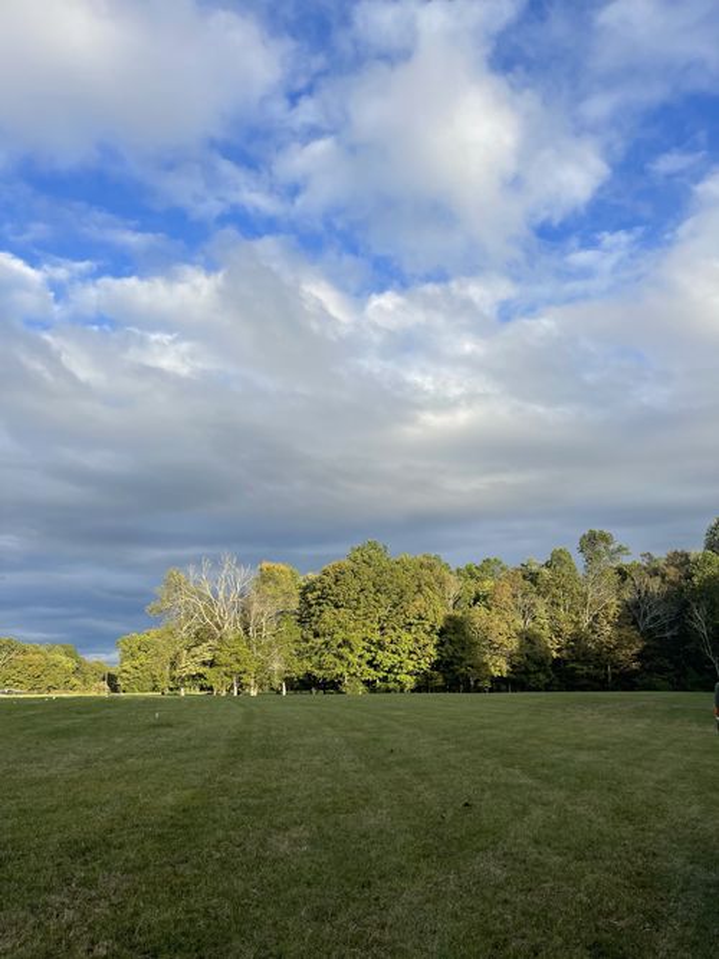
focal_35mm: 25
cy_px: 480
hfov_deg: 54.9
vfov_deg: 69.4
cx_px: 360
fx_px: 693
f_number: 1.6
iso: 32
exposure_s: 1/2660
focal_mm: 5.1
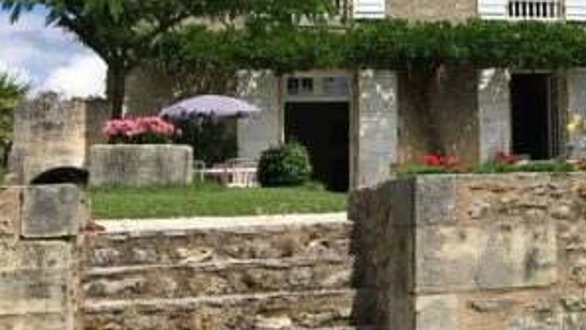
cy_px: 6
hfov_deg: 23.3
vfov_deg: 14.0
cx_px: 661
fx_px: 1321
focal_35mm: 85
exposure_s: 1/2564
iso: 25
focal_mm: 4.15
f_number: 2.2
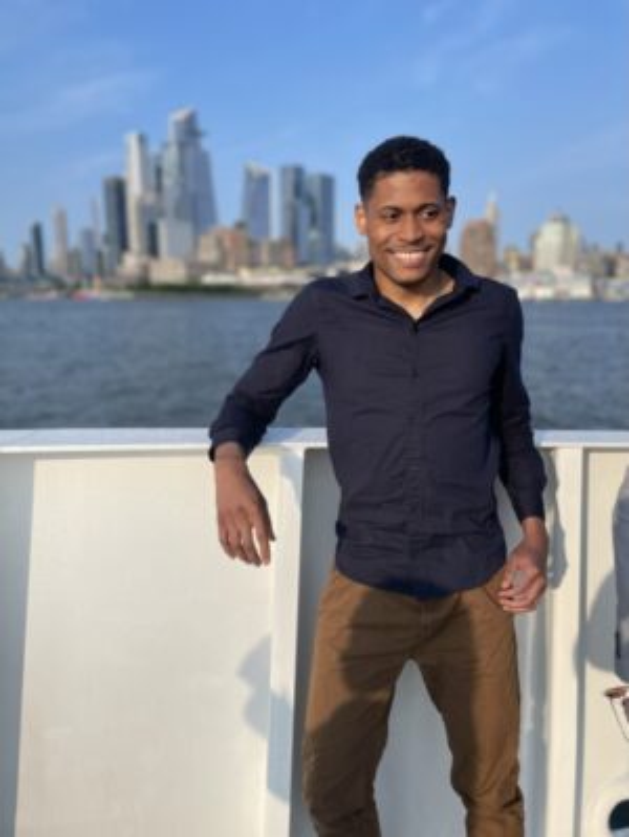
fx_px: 629
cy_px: 418
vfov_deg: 67.3
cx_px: 314
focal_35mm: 26
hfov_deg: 53.1
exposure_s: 1/4132
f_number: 1.6
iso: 50
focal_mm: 4.2
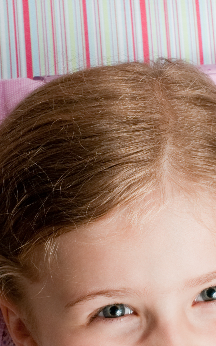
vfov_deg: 4.3
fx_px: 4596
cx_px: 210
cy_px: 249
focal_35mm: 488
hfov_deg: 2.7
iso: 200
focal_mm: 98
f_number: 8
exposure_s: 1/160
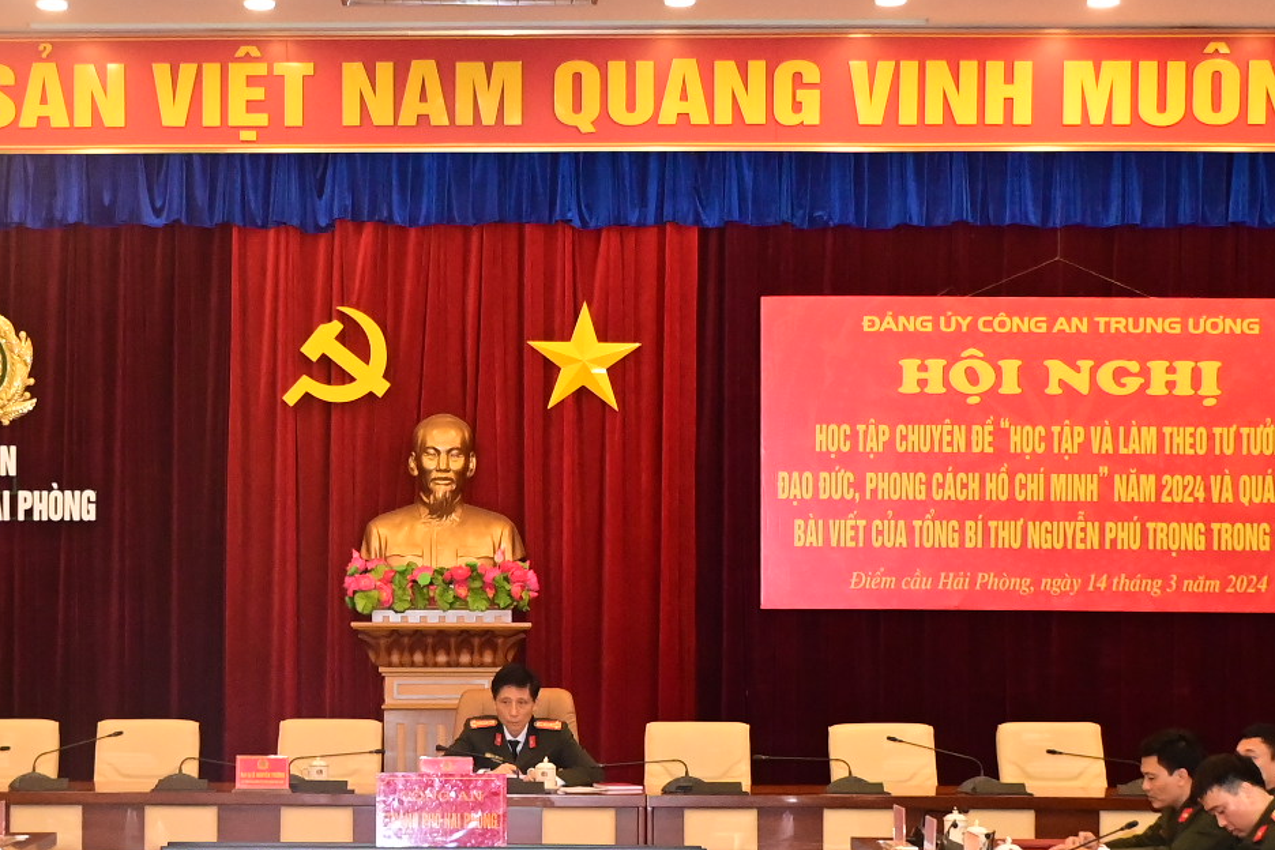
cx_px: 435
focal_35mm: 82
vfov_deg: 16.5
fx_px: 2904
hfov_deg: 24.7
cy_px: 669
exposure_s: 1/200
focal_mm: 26
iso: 3200
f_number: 4
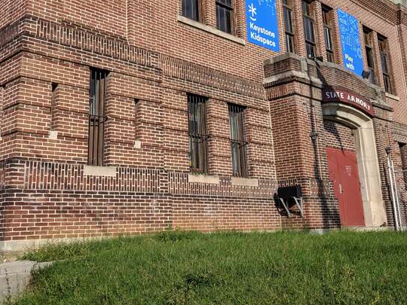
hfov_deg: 46.6
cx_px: 167
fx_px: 470
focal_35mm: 40
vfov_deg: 35.4
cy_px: 90
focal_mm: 4.44
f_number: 1.8
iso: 60
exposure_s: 1/3356
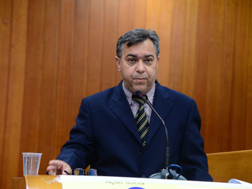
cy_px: 94
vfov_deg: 12.1
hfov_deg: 16.1
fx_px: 888
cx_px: 133
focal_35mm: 122
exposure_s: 1/60
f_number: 4.5
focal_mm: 112
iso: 2500
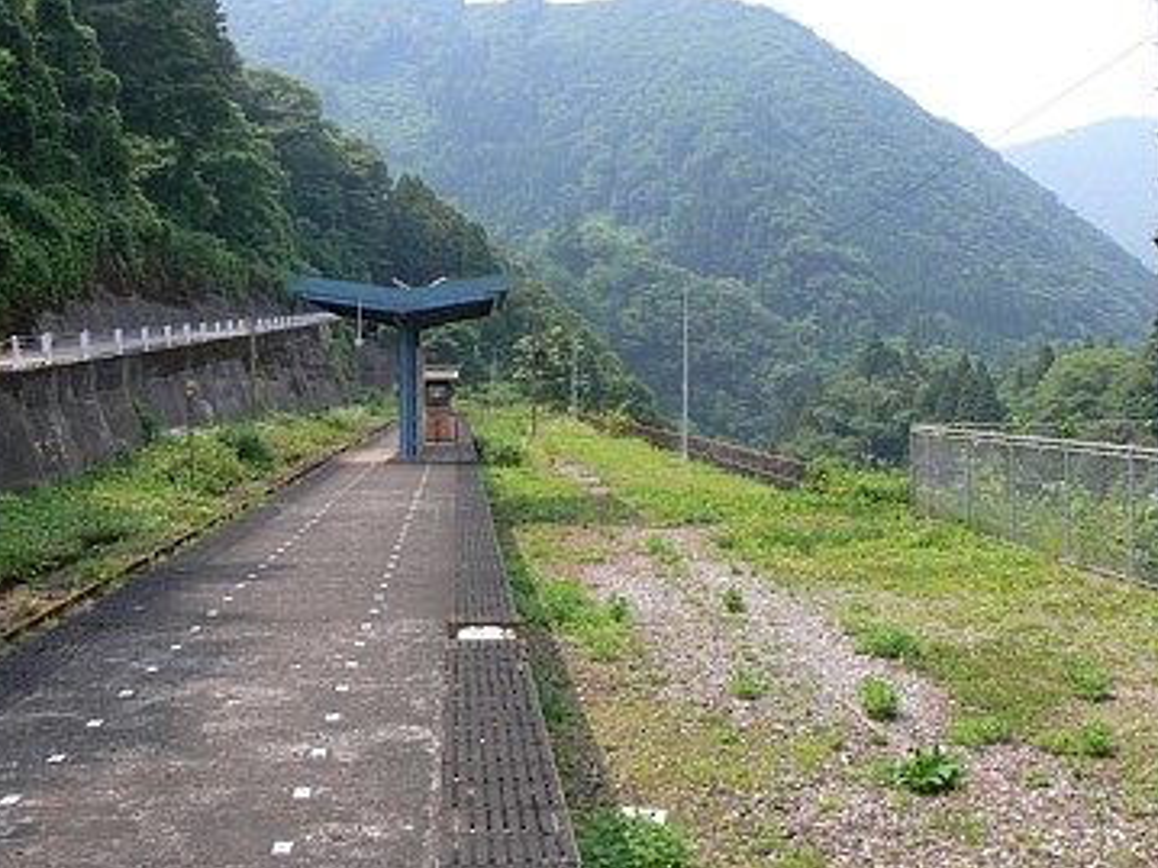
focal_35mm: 39
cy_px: 403
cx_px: 571
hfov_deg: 47.9
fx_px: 1304
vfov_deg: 36.8
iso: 80
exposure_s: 1/160
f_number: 5.6
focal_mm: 7.4
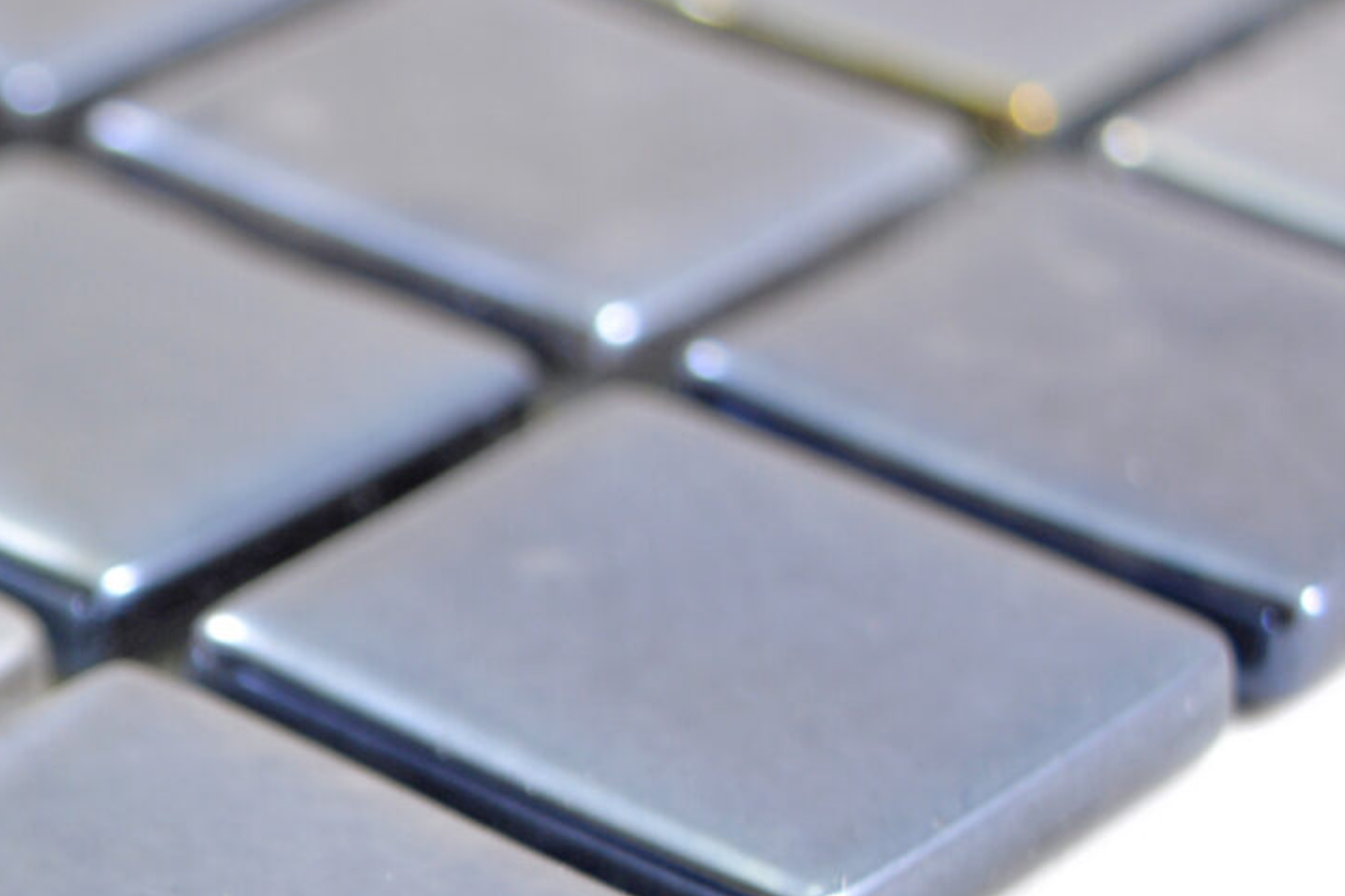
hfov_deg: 12.4
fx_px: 6013
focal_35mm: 161
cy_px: 968
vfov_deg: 8.5
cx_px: -400
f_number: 5
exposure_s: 1/40
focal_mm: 30
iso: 160
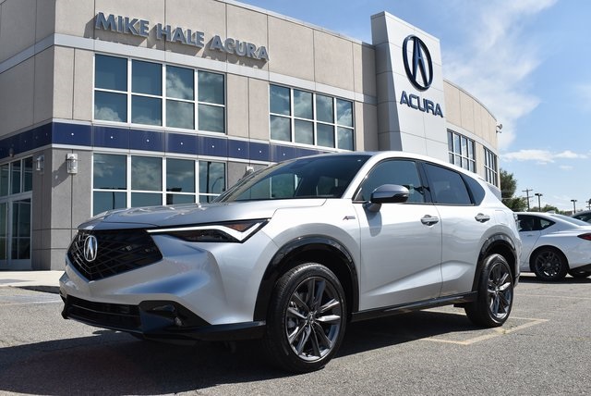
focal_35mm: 36
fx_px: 592
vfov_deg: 36.9
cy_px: 198
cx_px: 296
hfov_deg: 53.1
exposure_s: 1/400
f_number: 10
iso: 100
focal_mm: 24
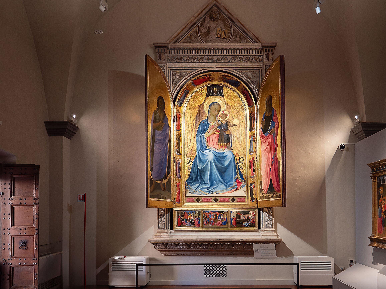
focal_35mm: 27
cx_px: 195
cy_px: 143
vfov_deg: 51.3
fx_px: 301
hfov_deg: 65.3
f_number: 2.9
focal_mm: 13
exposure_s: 1/15
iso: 250
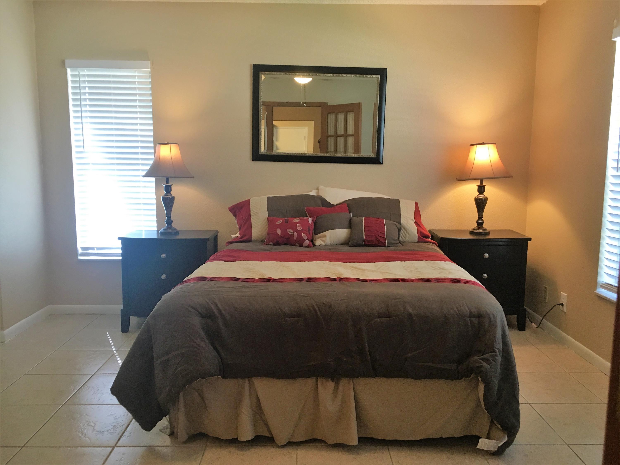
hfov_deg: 61.7
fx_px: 519
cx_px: 310
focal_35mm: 29
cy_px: 232
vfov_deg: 48.2
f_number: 2.2
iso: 80
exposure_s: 1/30
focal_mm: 4.15
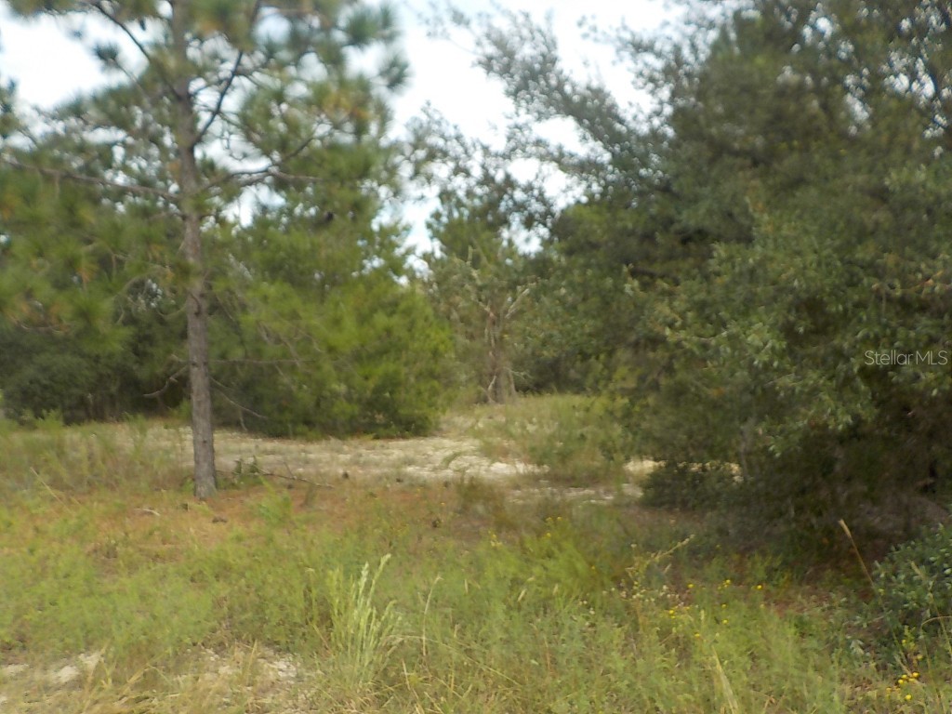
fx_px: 825
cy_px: 357
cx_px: 476
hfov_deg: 60.0
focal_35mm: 30
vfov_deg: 46.8
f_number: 3.3
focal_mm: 4.1
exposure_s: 1/800
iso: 125
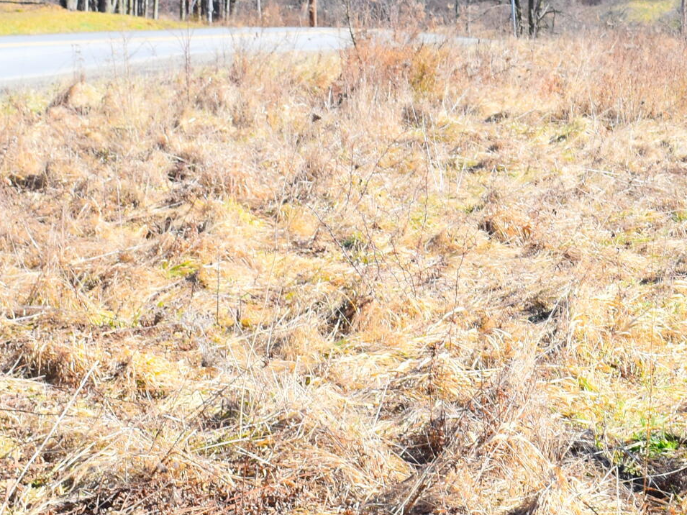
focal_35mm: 145
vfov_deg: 10.2
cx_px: 626
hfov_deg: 13.5
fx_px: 2877
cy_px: 67
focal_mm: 32
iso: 200
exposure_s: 1/320
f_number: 9
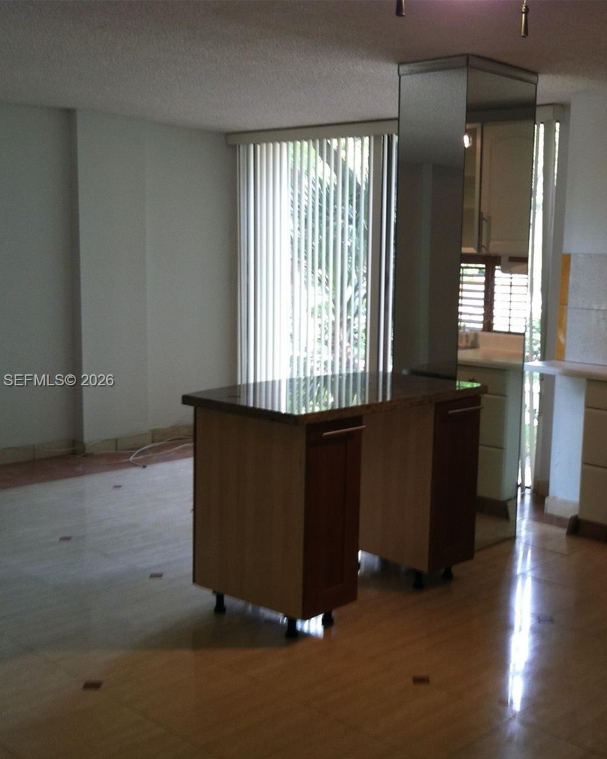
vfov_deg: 40.3
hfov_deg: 32.3
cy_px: 381
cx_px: 427
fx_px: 1033
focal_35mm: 46
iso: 80
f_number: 2.8
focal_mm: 3.85
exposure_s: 1/16
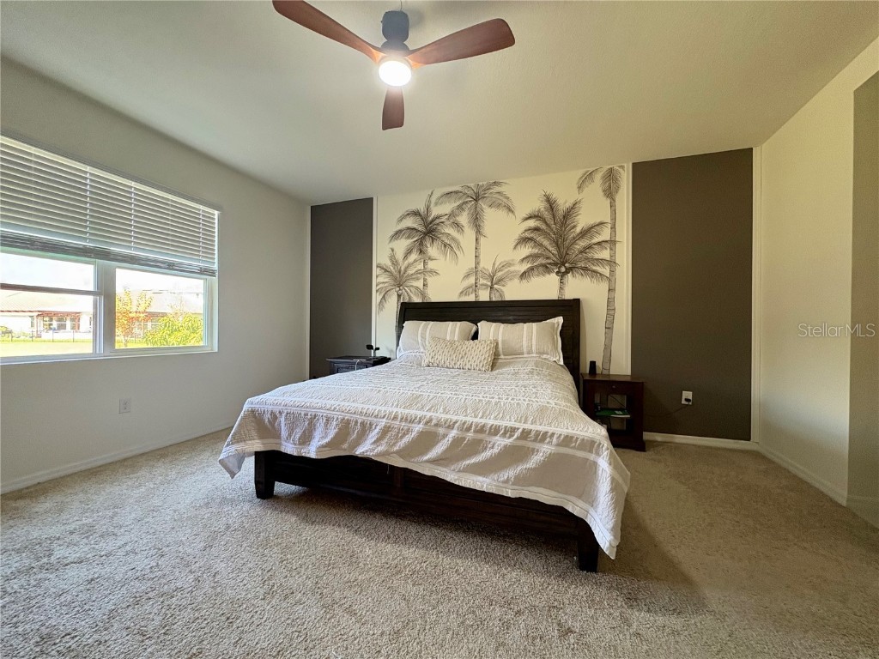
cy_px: 330
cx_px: 440
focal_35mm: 14
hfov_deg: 102.1
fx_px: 356
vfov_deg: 85.7
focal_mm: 2.22
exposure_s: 1/60
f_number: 2.2
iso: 200
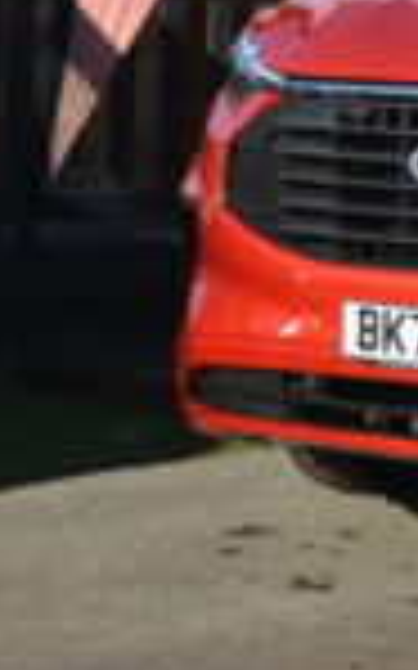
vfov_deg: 15.6
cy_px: -40
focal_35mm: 131
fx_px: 2390
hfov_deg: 9.0
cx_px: 996
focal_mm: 20
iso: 100
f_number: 7.1
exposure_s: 1/200
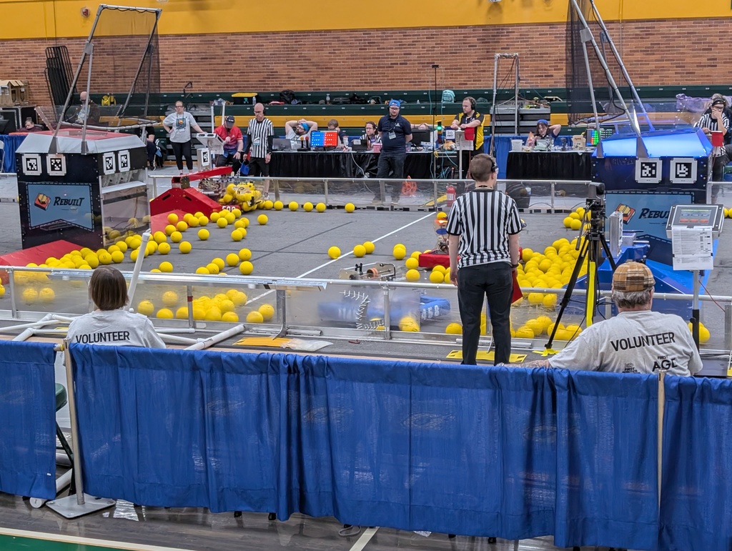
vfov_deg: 29.7
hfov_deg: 38.9
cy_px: 276
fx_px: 1038
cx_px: 366
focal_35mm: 49
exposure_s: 1/120
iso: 262
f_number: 1.68
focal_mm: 6.9
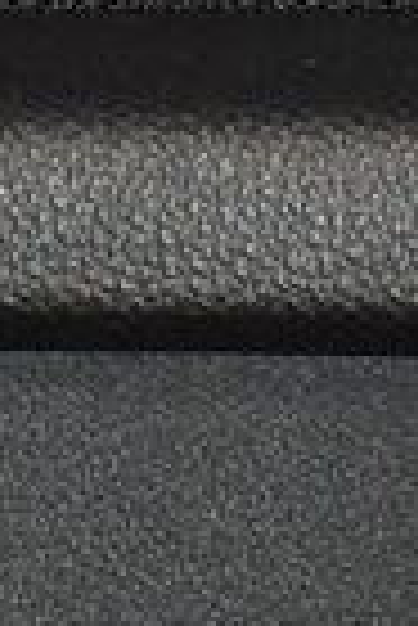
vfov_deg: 2.7
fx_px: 13446
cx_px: 530
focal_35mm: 774
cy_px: 763
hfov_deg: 1.8
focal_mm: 70
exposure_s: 1/125
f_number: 4.5
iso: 2000
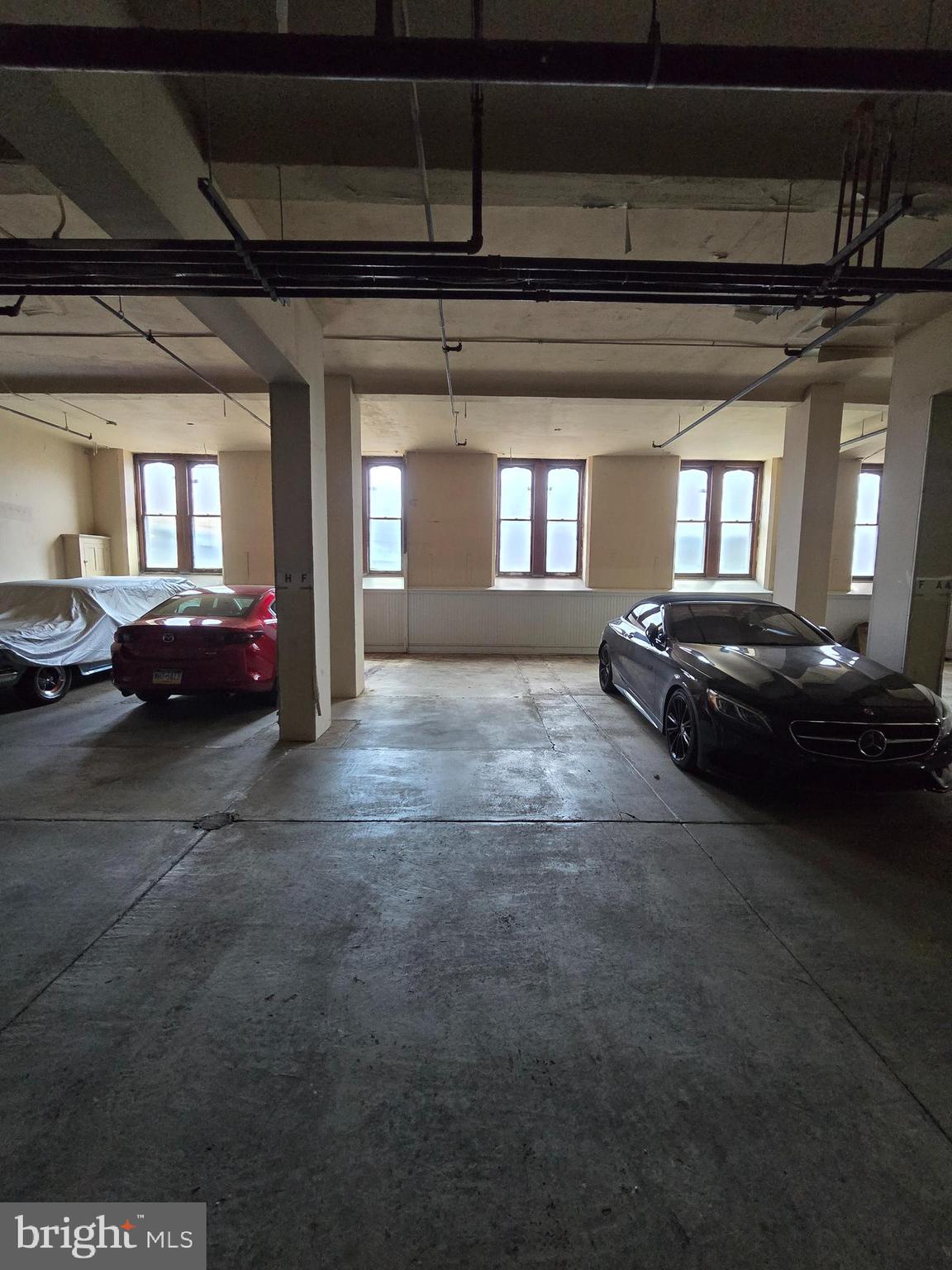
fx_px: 477
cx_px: 476
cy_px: 635
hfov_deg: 89.9
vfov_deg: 106.2
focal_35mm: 13
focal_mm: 2.2
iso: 640
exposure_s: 1/60
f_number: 2.2
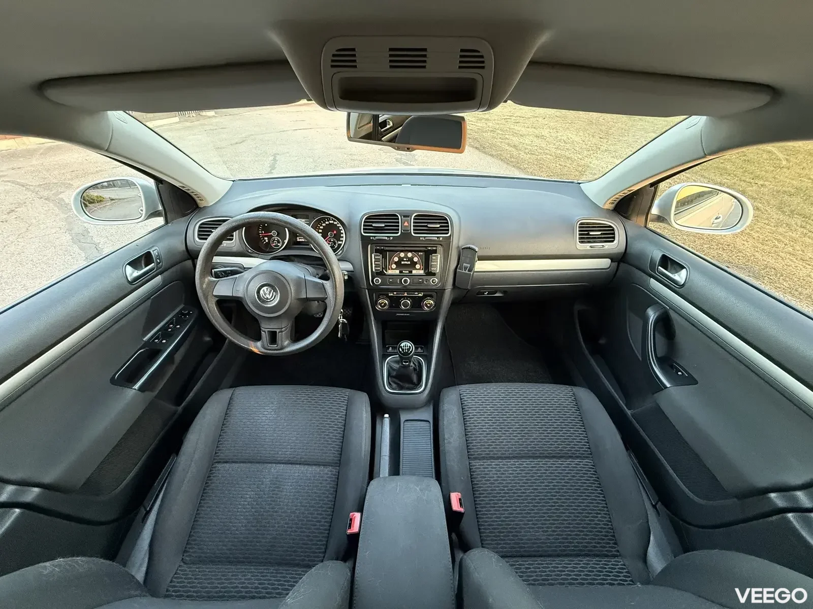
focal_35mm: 14
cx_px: 406
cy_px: 304
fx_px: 329
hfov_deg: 102.1
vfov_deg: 85.7
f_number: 2.2
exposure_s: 1/60
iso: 500
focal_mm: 2.22
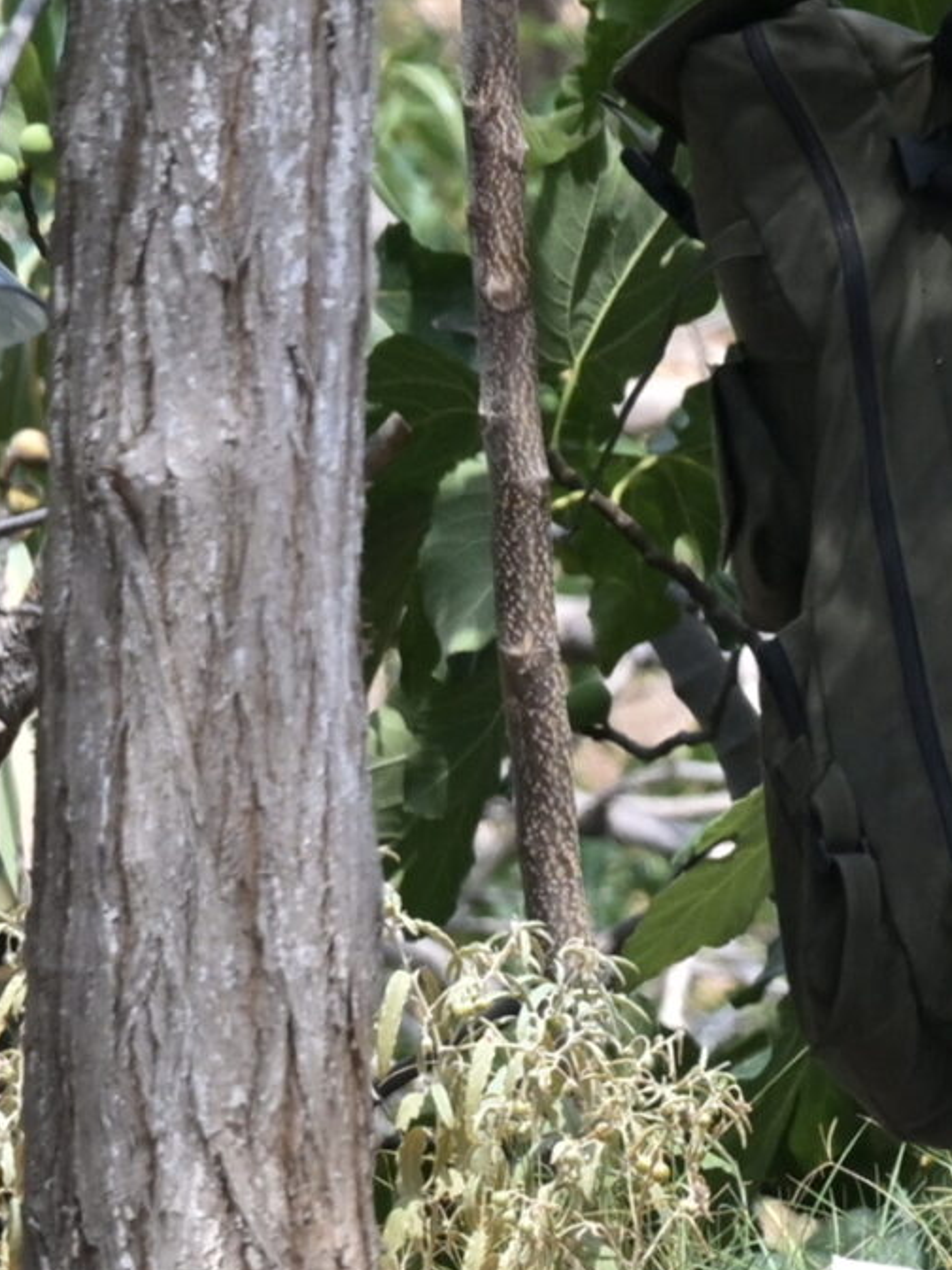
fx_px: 40299
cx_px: 1097
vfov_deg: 1.8
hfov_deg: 1.4
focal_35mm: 1099
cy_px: 22
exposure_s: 1/640
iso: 400
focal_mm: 200
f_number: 7.1
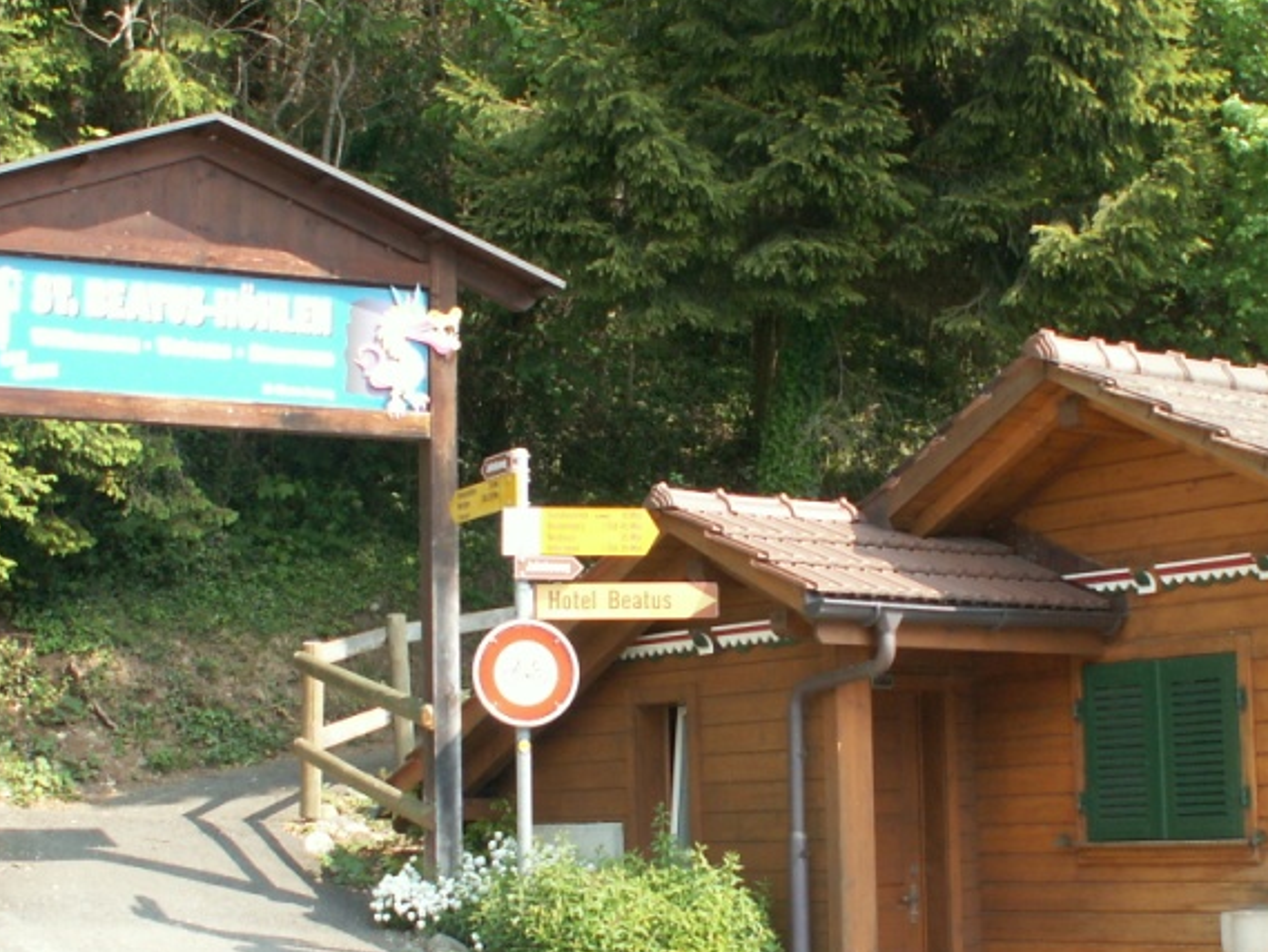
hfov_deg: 30.6
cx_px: 758
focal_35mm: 63
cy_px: 555
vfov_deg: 23.3
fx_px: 2308
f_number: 4
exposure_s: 1/100
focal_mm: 5.86
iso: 50
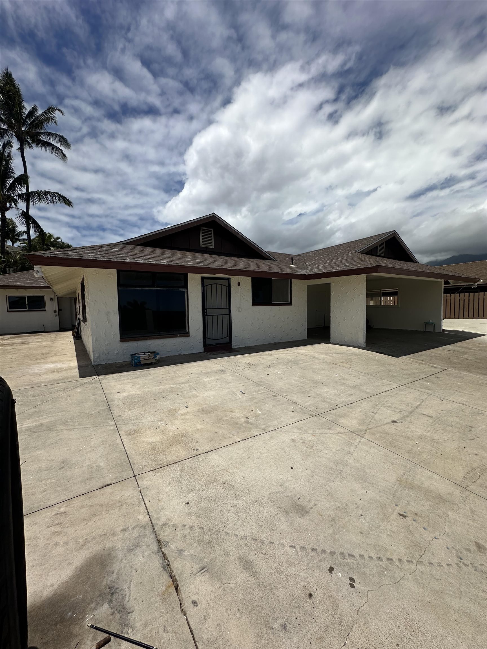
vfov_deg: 102.1
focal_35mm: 14
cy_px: 324
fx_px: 263
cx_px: 244
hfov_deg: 85.7
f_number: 2.2
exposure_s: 1/4464
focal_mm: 2.22
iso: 50
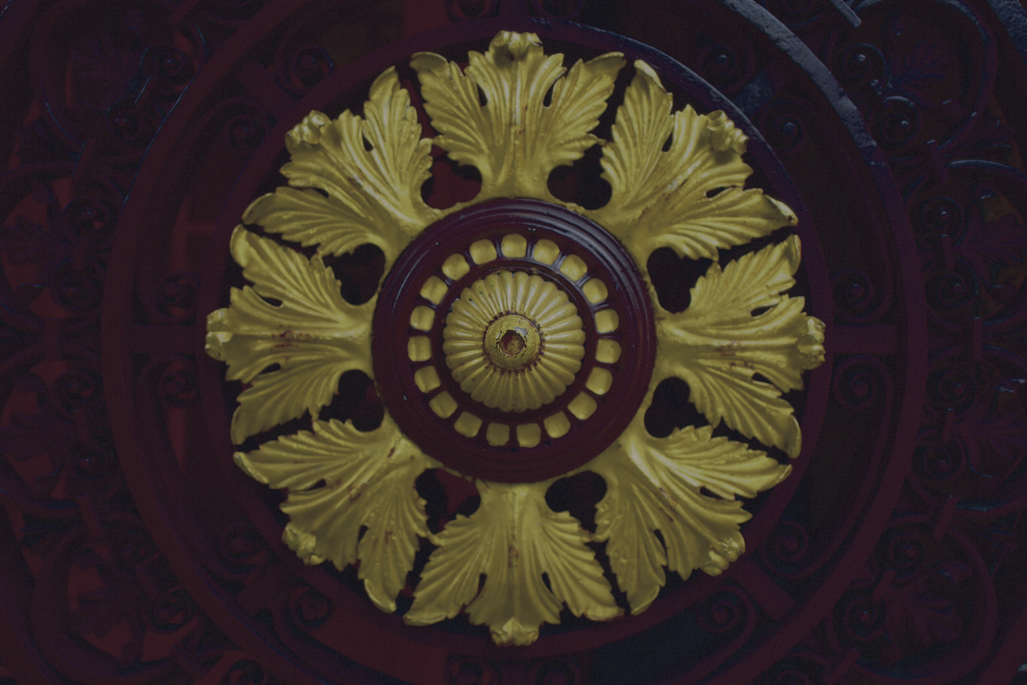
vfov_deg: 46.4
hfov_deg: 65.5
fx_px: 799
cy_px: 342
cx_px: 514
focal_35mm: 28
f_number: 1.7
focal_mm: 28
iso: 100
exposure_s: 1/400
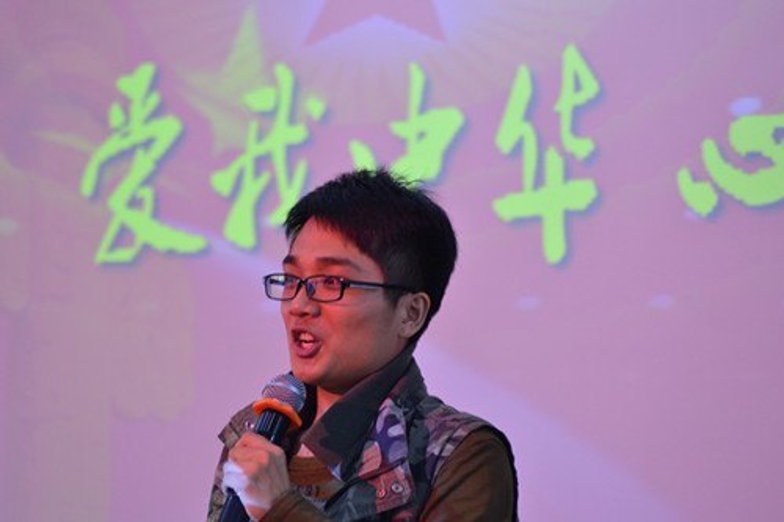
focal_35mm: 300
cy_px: 261
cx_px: 392
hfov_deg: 6.9
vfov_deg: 4.6
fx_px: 6531
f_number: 4.8
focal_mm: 200
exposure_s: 1/50
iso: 1100
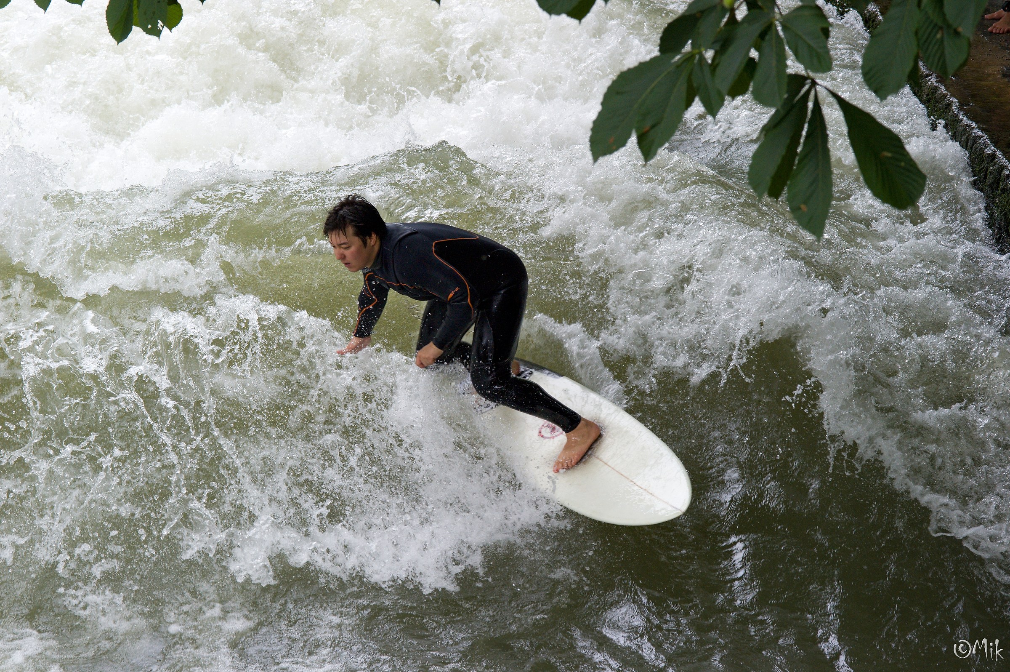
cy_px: 336
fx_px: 2943
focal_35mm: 105
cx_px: 505
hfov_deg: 19.5
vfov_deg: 13.0
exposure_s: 1/640
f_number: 6.3
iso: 2500
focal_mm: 105
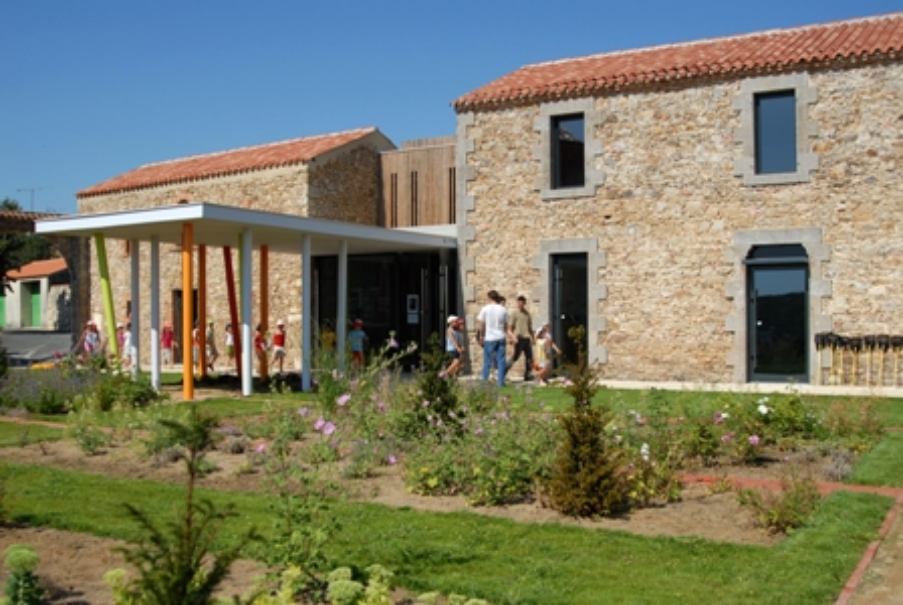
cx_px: 452
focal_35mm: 36
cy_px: 302
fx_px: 904
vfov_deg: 37.0
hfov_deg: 53.1
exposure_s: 1/1250
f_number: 4
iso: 100
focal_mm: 24
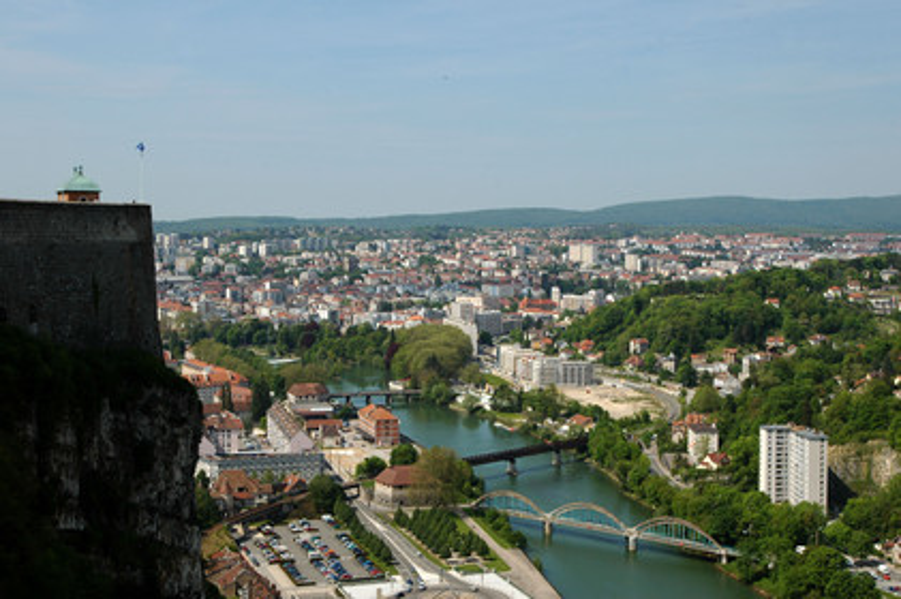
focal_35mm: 52
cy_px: 300
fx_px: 1313
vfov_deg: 25.7
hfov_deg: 37.9
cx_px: 450
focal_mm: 35
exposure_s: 1/400
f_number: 10
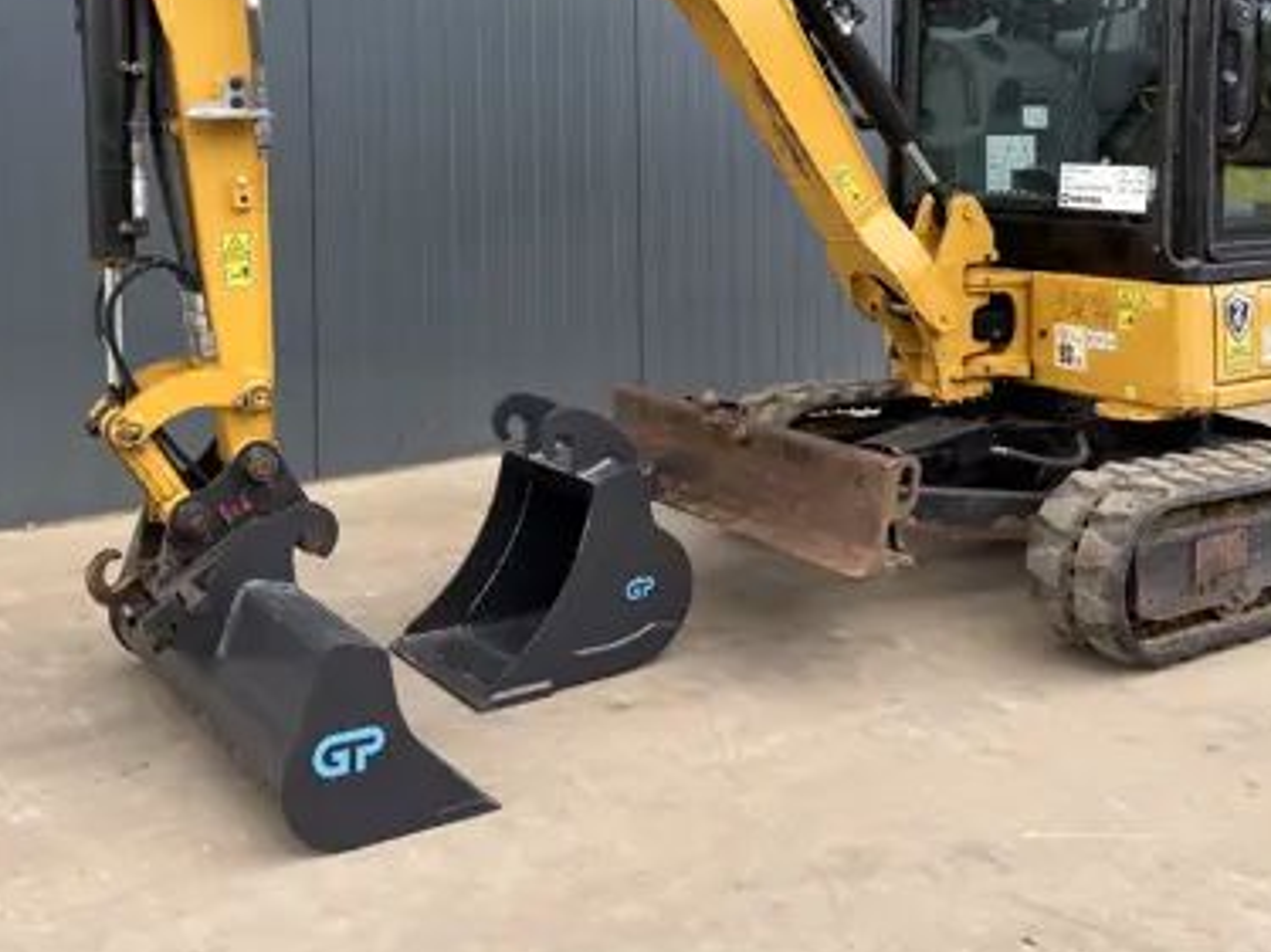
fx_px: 1505
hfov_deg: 45.7
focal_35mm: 41
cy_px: 163
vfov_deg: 33.9
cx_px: 719
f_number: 1.78
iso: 80
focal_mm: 6.76
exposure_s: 1/555
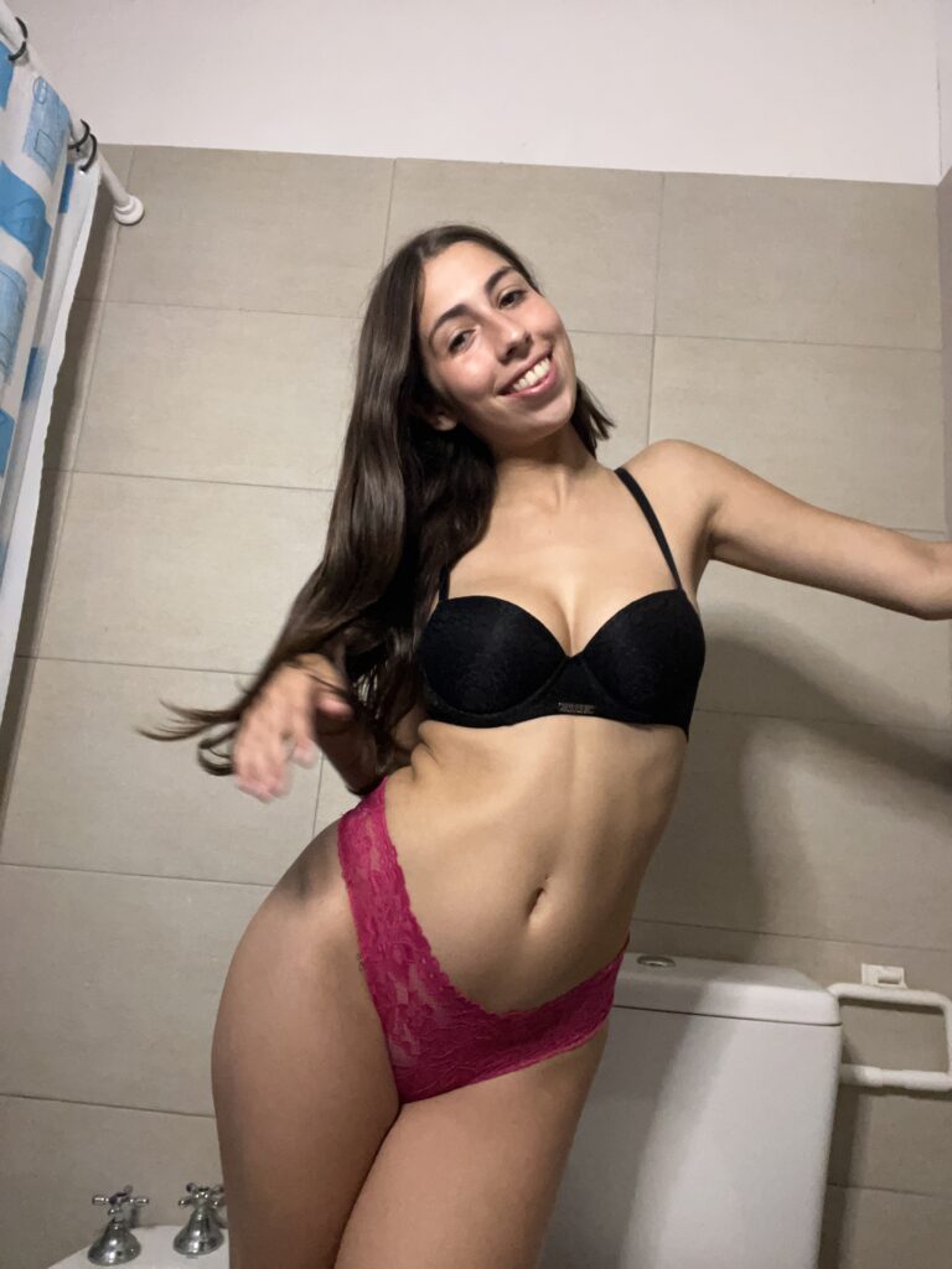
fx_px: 843
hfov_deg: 58.9
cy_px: 634
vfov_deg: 73.9
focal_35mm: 23
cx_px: 476
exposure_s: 1/39
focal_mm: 2.71
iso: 400
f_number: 2.2
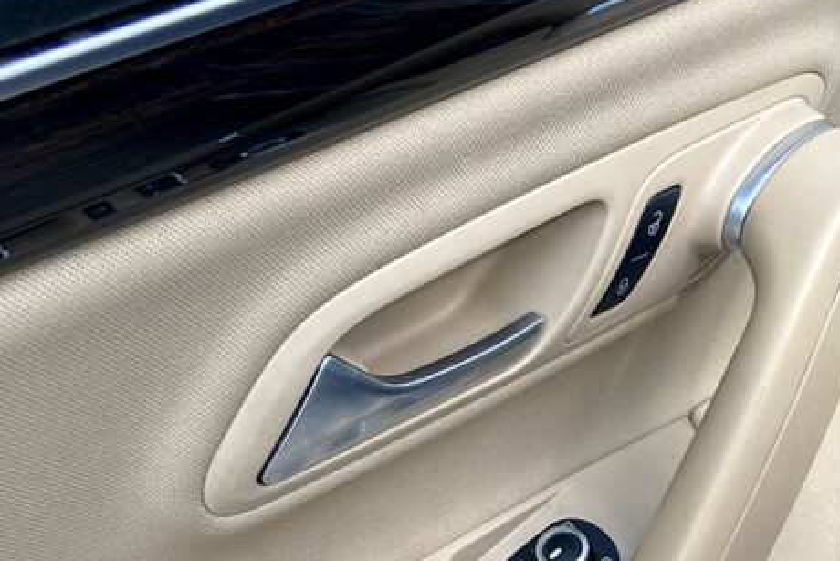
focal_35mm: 47
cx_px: 467
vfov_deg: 27.9
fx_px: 1097
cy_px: 466
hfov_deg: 41.8
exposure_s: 1/460
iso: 32
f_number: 1.8
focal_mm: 4.25
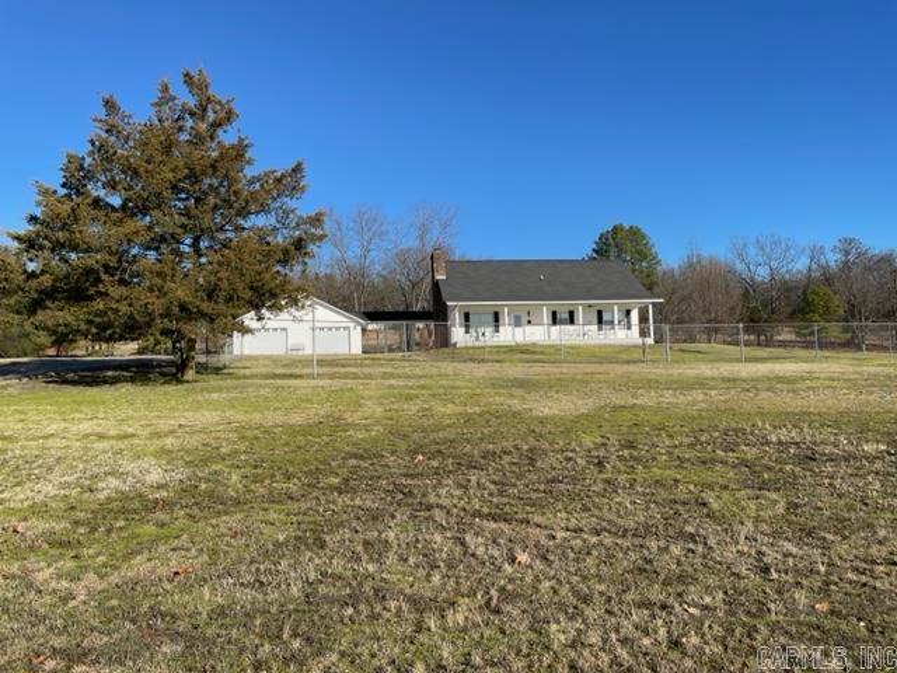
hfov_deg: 67.3
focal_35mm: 26
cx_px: 448
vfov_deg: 53.1
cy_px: 336
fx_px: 674
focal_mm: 4.2
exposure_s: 1/2817
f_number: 1.6
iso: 32
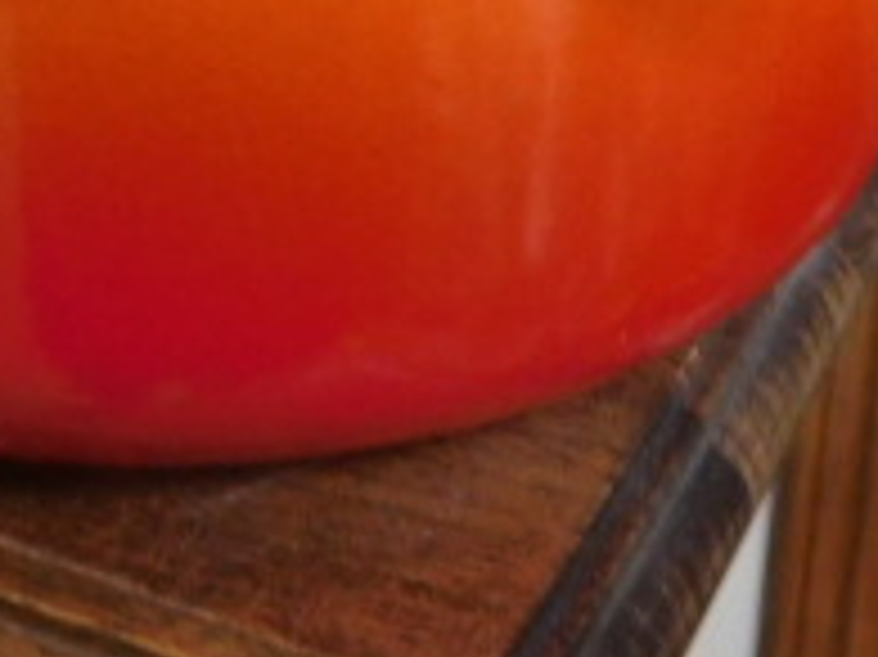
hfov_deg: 23.4
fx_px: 2079
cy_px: -76
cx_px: 149
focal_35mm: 82
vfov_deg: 17.3
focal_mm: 4.5
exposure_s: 1/30
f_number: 3.4
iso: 400
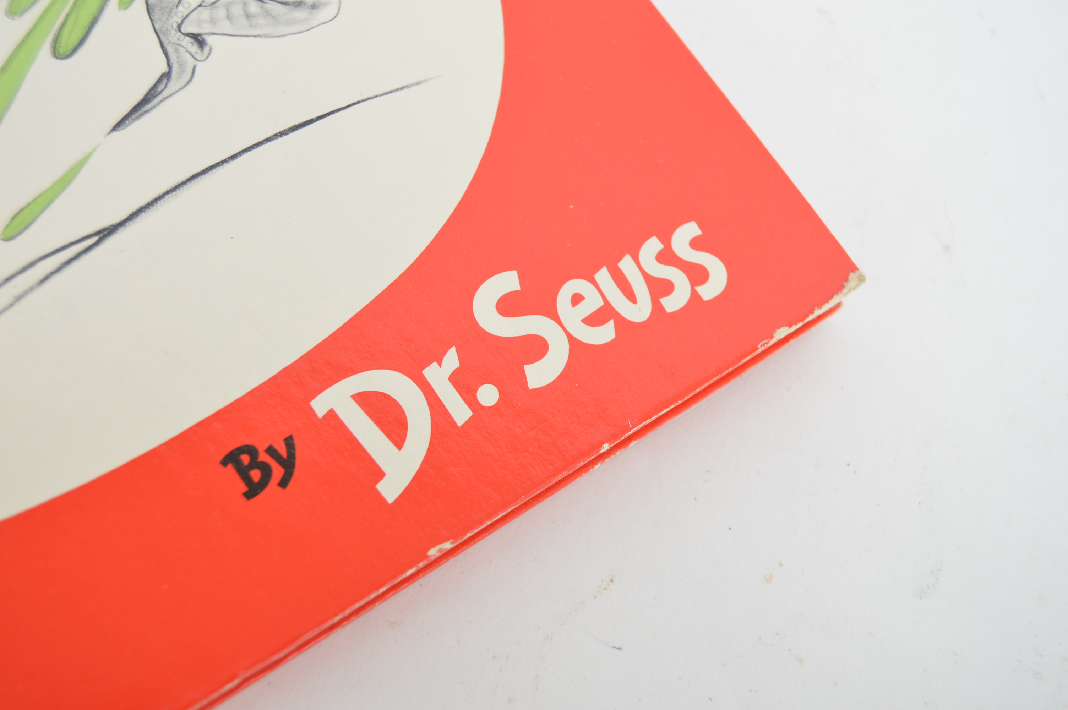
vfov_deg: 28.9
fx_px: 1378
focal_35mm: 46
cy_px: 355
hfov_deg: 42.4
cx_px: 534
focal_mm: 31
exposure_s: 1/160
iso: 200
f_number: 5
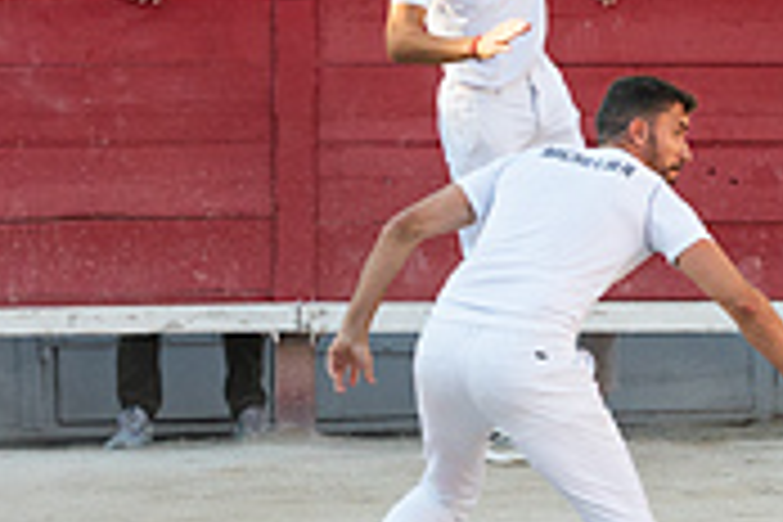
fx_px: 18856
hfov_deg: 2.4
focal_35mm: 867
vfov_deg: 1.6
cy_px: -142
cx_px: 1170
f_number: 9
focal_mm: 215
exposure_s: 1/500
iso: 1000
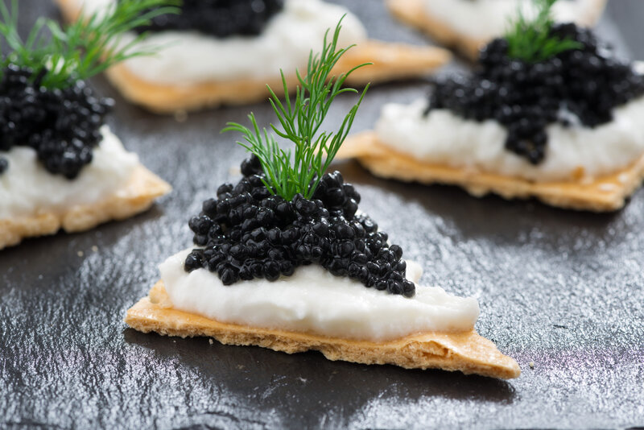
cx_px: 322
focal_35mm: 105
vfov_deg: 13.1
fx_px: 1879
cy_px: 215
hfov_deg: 19.4
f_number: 13
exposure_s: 1/125
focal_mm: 105
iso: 160
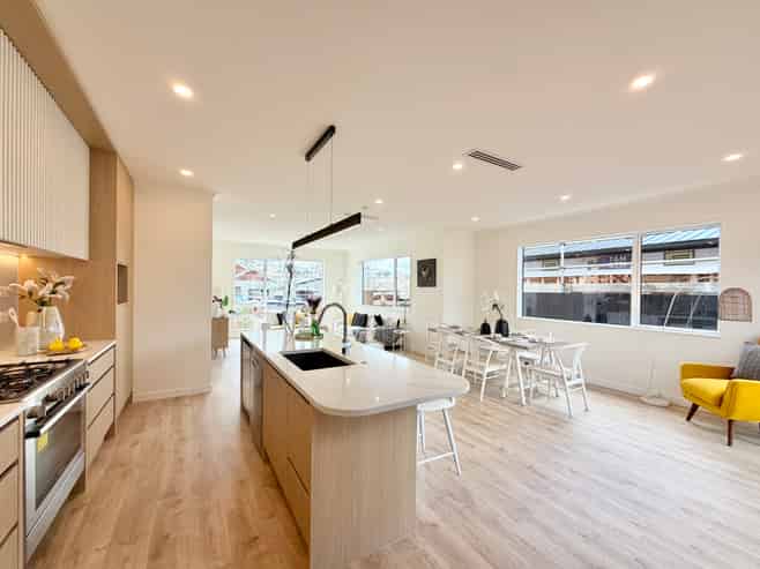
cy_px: 284
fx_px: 307
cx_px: 380
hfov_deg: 102.1
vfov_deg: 85.6
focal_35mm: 14
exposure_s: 1/202
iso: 50
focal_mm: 2.22
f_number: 2.2
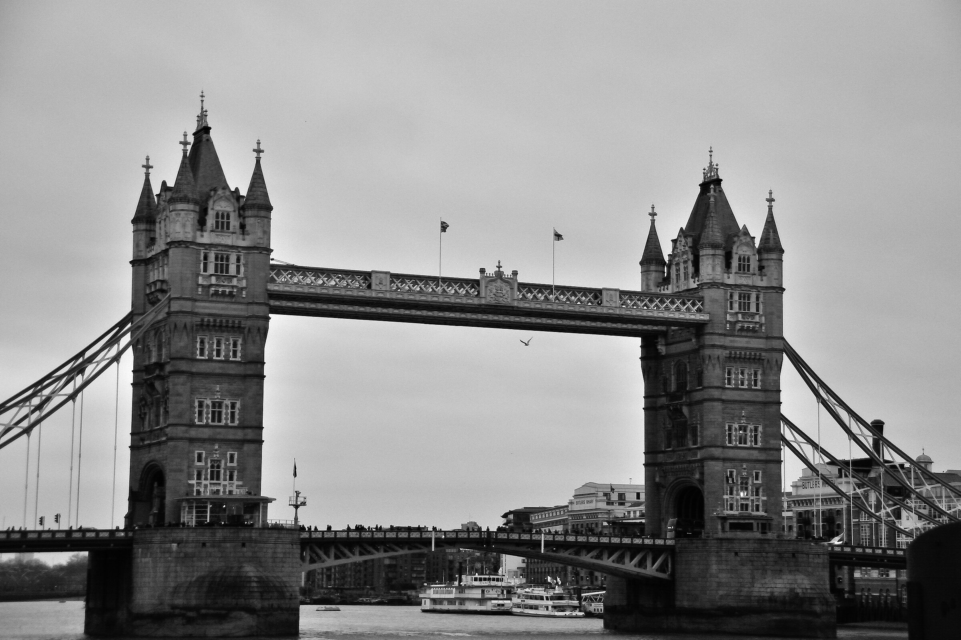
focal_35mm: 75
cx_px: 480
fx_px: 2002
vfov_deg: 18.2
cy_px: 320
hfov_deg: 27.0
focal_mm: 50
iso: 400
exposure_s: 1/400
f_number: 4.8
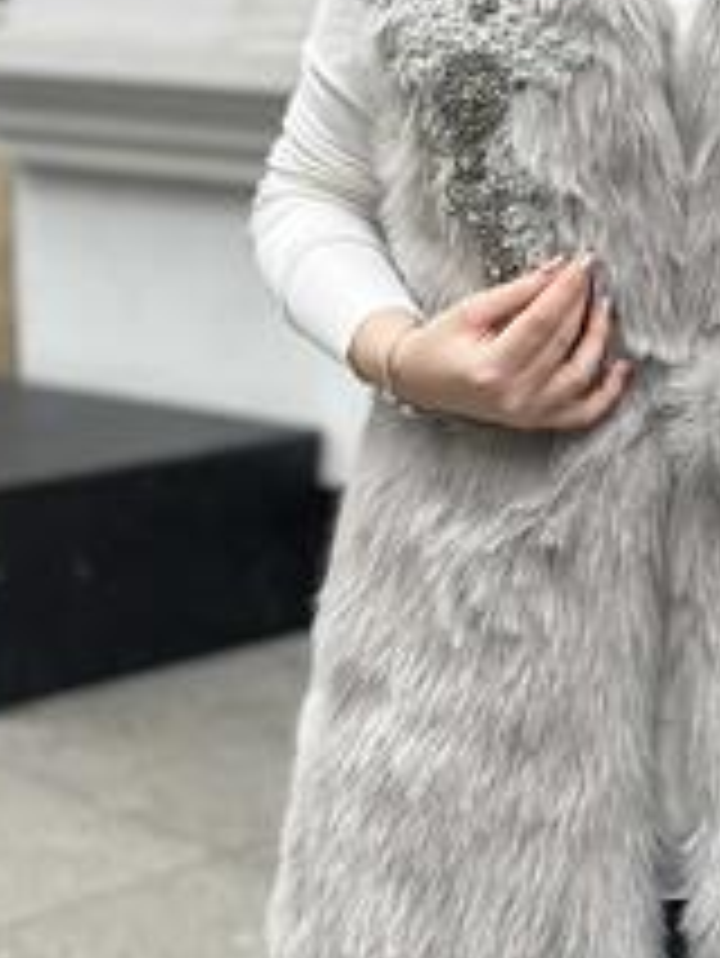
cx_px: 837
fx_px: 3325
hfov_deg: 12.1
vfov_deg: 16.3
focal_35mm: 120
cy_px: 263
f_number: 1.78
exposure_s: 1/773
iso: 80
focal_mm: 6.86
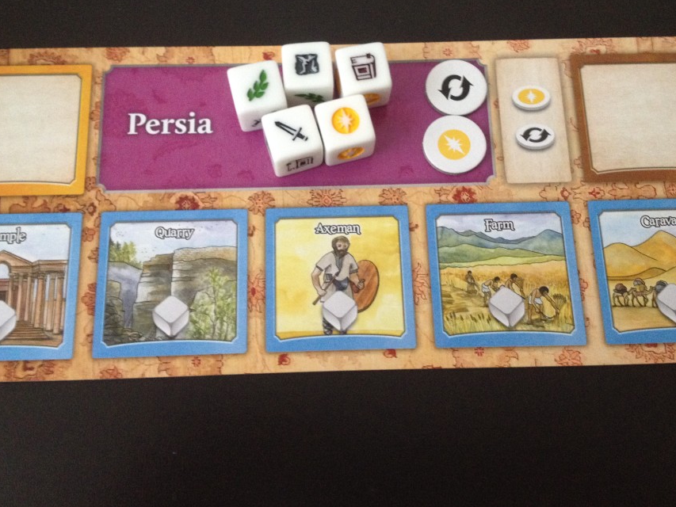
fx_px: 820
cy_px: 209
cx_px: 333
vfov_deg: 34.3
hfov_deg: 44.8
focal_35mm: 42
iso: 320
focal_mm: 4.28
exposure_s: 1/20
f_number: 2.4
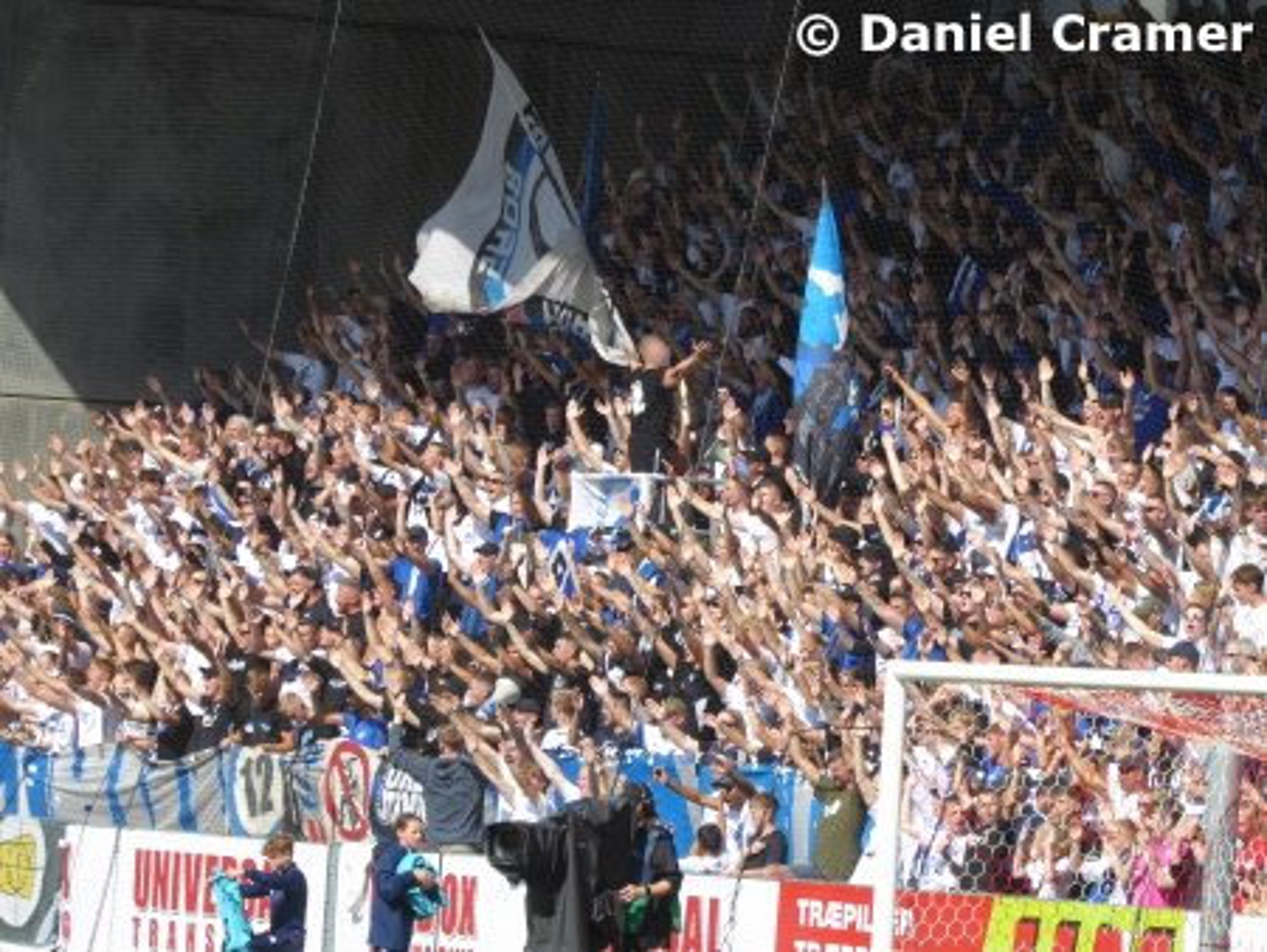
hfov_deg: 7.0
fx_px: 10327
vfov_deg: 5.3
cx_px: 634
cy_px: 476
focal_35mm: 282
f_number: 5.7
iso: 80
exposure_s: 1/250
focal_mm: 50.5
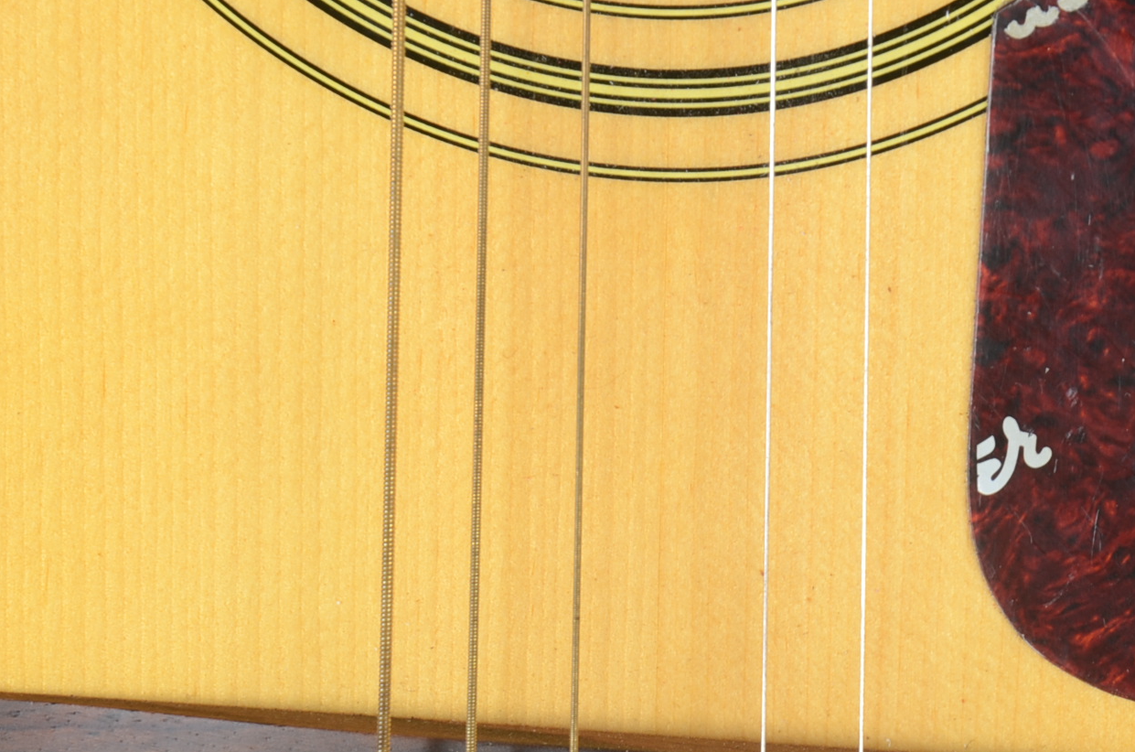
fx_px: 8432
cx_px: 935
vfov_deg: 5.1
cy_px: 568
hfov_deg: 7.7
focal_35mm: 268
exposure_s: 1/125
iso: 125
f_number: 13
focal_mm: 90
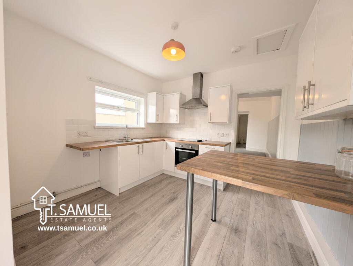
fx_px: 123
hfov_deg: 110.5
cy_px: 133
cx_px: 176
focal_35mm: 12
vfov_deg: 94.6
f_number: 1.95
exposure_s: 1/144
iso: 41
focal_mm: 2.23
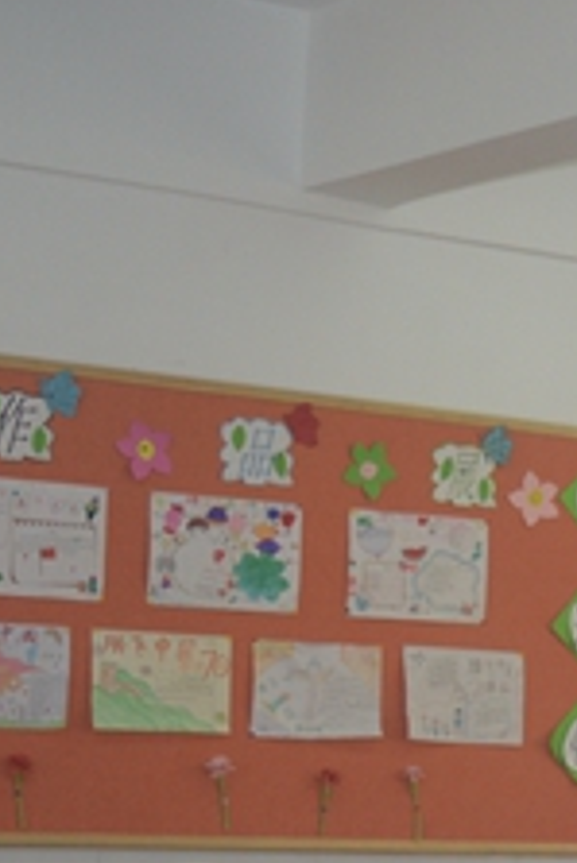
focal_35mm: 118
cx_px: 1262
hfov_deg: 10.4
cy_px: 818
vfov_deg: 17.0
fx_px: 2832
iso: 400
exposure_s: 1/125
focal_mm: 22
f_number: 4
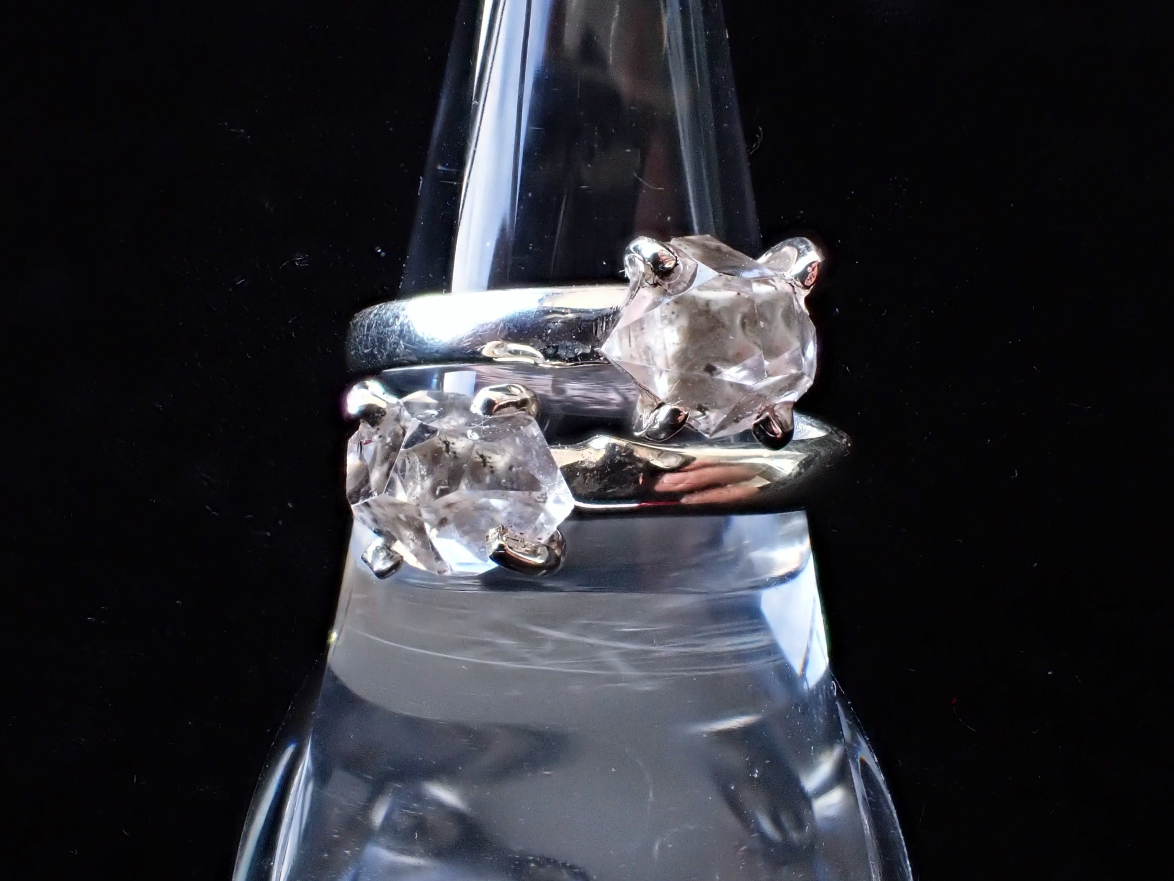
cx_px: 587
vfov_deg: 46.8
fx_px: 1018
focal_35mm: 30
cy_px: 440
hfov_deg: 60.0
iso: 400
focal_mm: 5.4
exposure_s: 1/125
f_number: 3.2
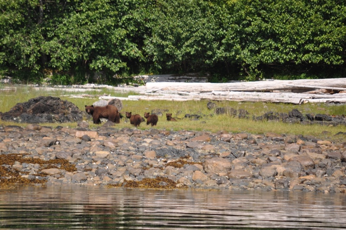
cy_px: 115
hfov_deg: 6.9
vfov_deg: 4.6
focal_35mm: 300
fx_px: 2879
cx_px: 173
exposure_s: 1/640
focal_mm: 200
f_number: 6.3
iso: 200
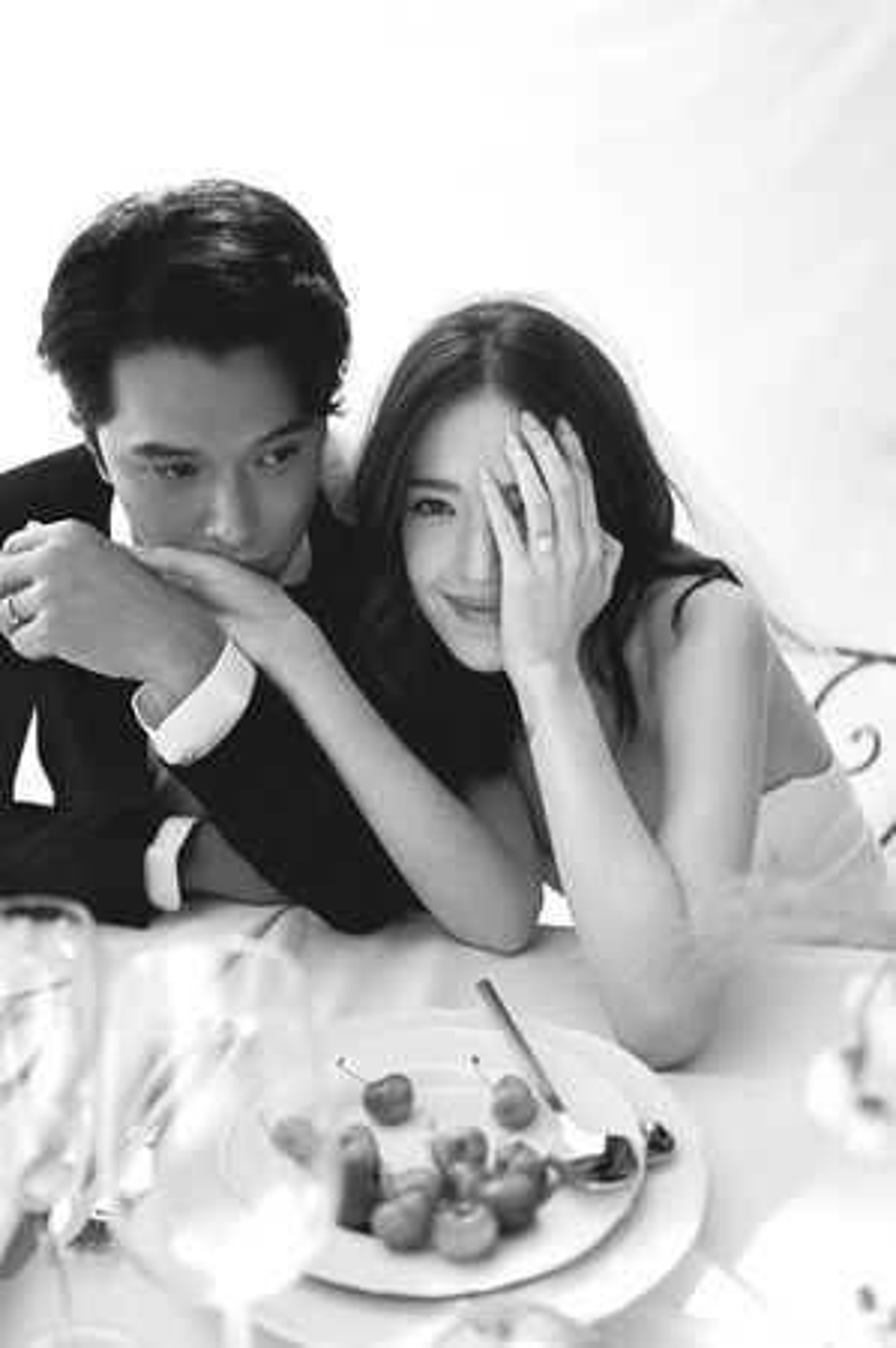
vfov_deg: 54.5
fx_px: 1310
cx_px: 448
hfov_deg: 37.8
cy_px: 674
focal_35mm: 35
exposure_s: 1/125
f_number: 2
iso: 1250
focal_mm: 35
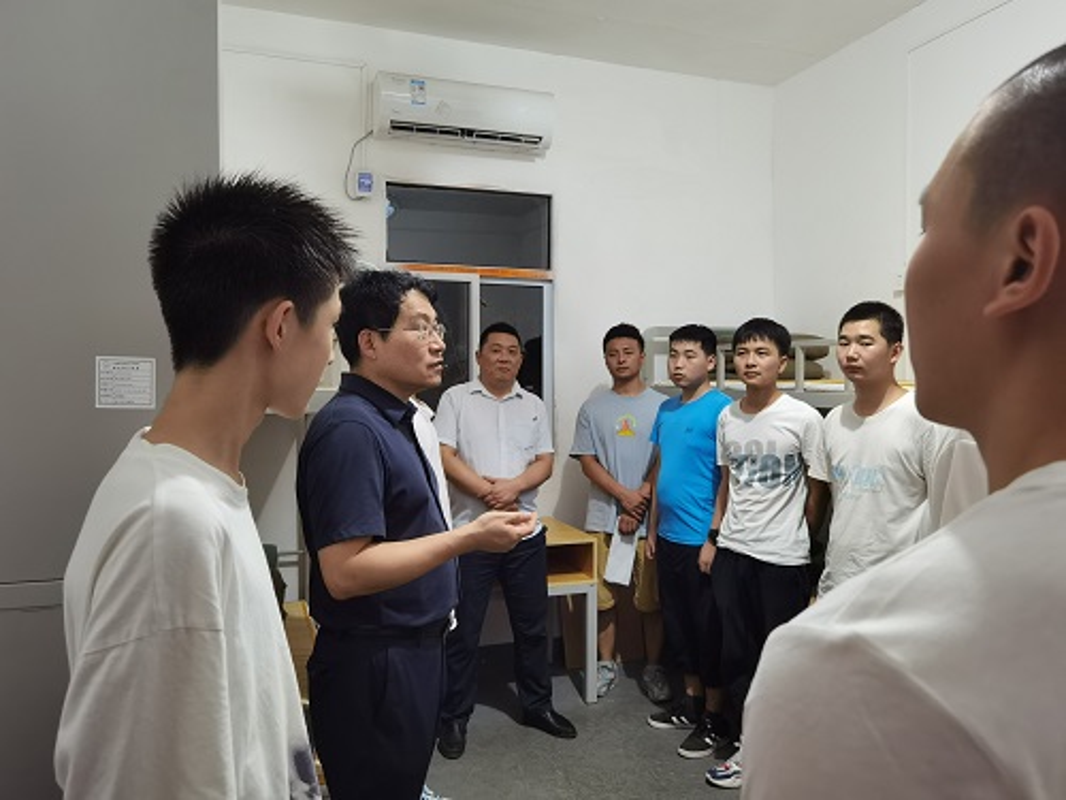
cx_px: 533
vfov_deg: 51.4
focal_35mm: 27
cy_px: 400
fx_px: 831
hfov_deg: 65.3
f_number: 1.9
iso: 640
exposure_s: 1/33.3
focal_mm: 6.71
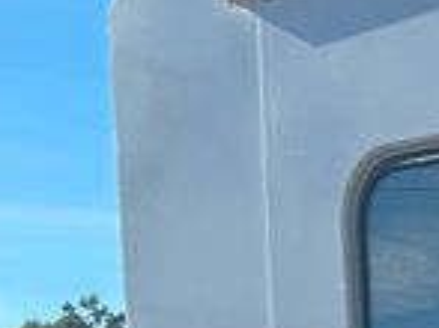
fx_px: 2294
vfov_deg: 7.8
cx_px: 1168
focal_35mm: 181
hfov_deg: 9.4
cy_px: 707
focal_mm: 5.7
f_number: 1.5
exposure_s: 1/2915
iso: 50
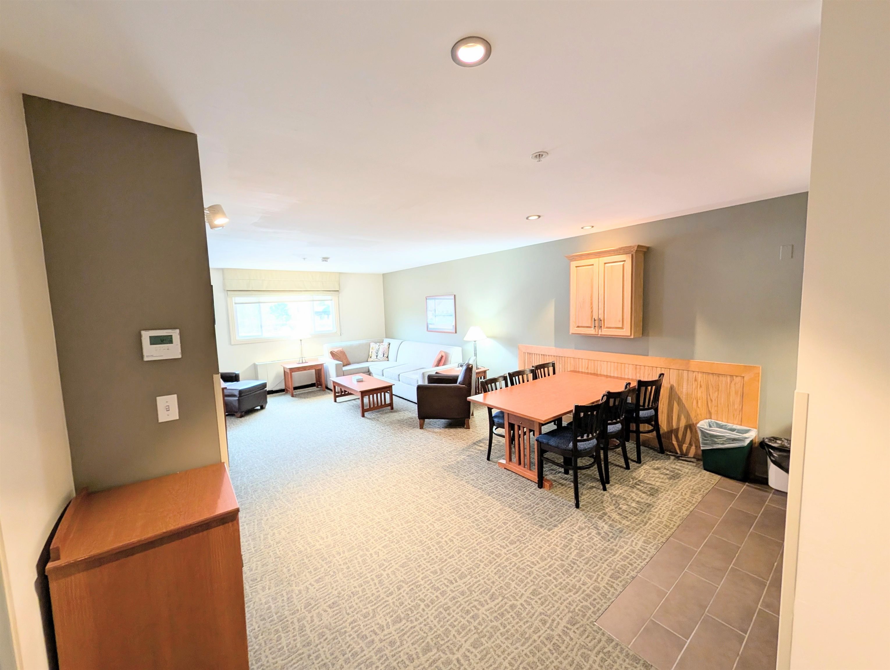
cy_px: 335
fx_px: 309
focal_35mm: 12
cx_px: 445
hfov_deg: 110.5
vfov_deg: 94.6
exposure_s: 1/30
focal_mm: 2.02
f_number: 1.7
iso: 56
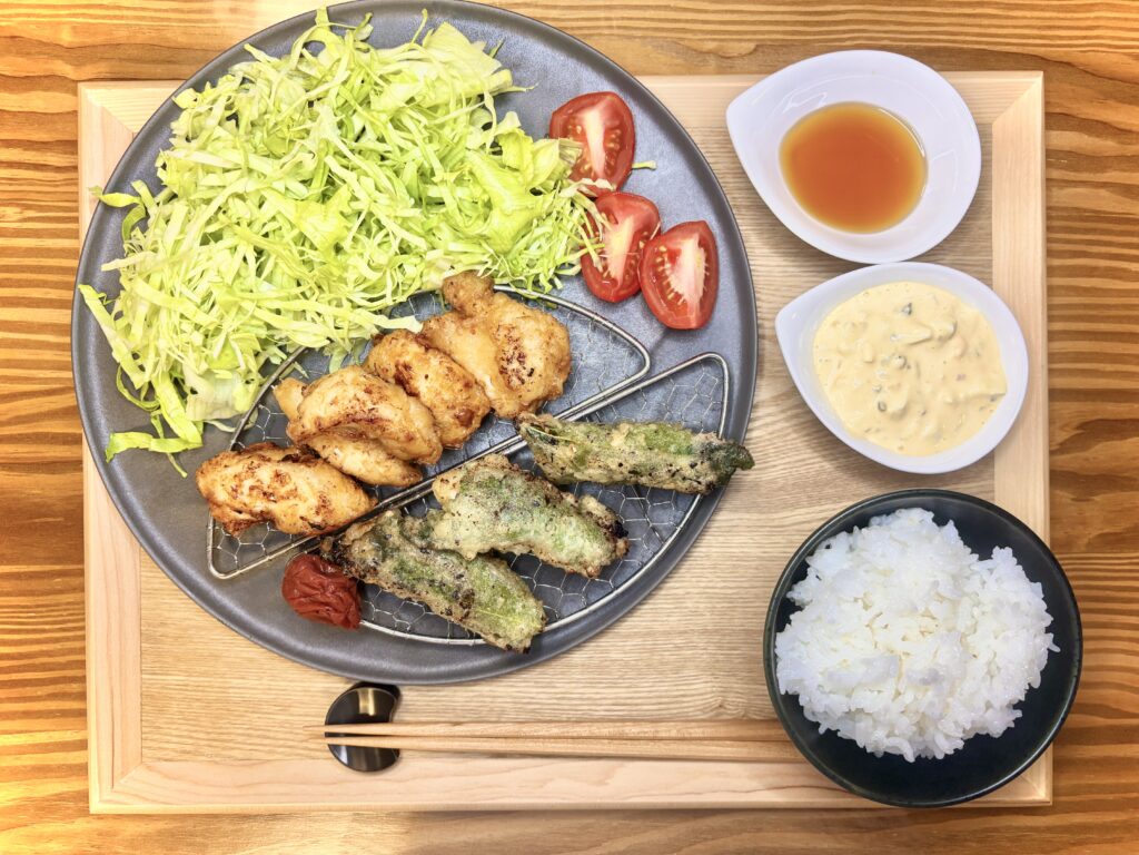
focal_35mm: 26
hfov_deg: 67.3
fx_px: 856
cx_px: 570
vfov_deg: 53.1
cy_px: 428
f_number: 1.6
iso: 125
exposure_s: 1/81
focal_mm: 5.96
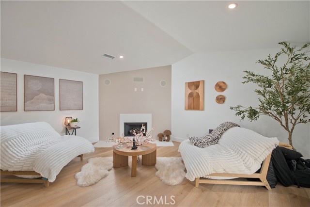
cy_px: 104
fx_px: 121
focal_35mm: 14
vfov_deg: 81.2
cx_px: 155
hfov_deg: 104.2
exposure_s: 1/160
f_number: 5.6
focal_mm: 14
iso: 400
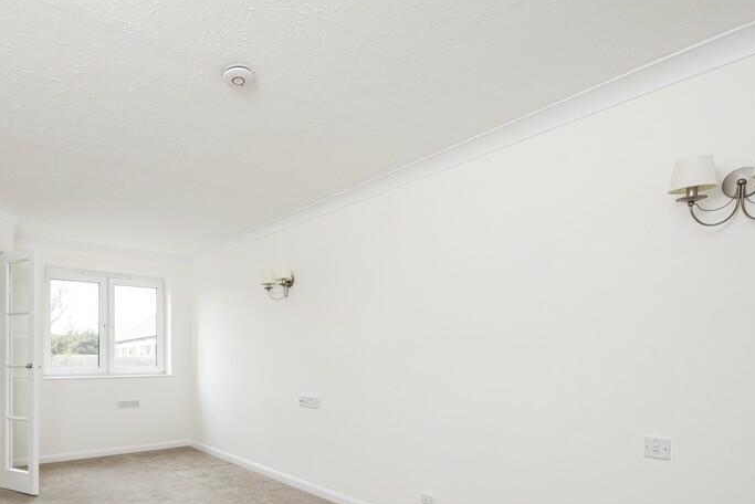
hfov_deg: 78.3
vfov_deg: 58.2
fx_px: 441
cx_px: 247
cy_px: 337
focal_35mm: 21
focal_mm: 14
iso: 250
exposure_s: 1/13
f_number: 9
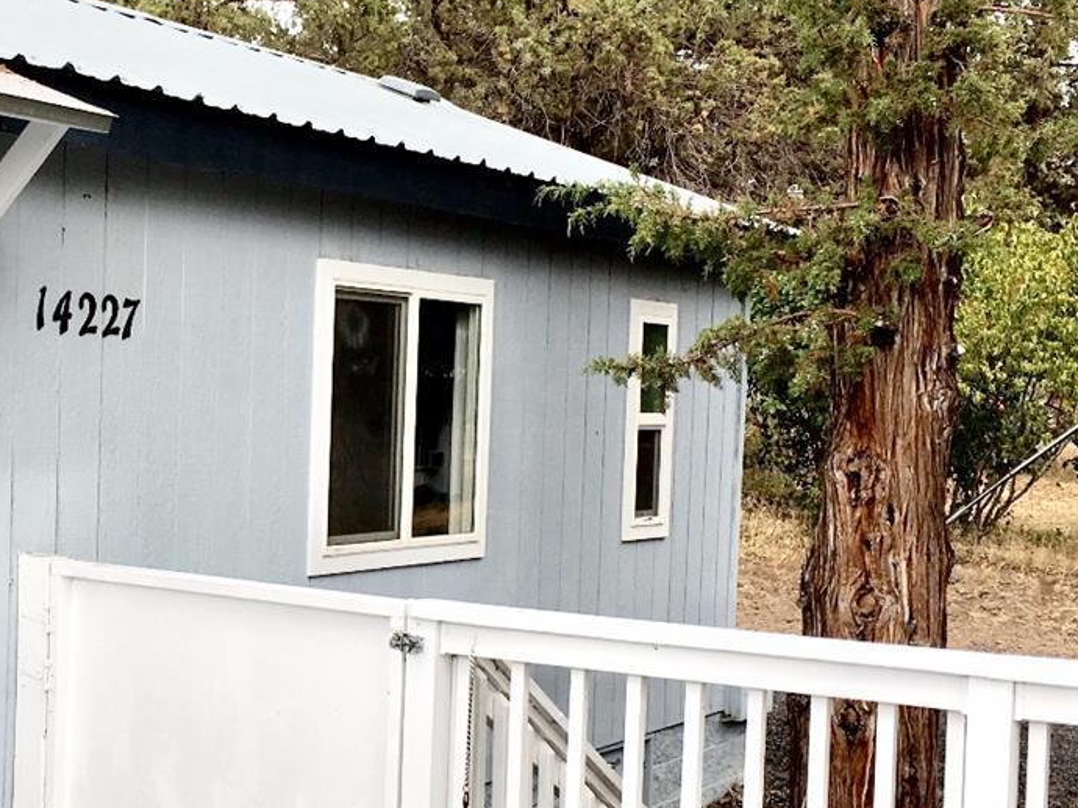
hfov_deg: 30.2
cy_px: 455
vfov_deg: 23.3
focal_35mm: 63
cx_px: 264
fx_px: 1961
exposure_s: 1/463
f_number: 2.2
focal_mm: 4.15
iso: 25
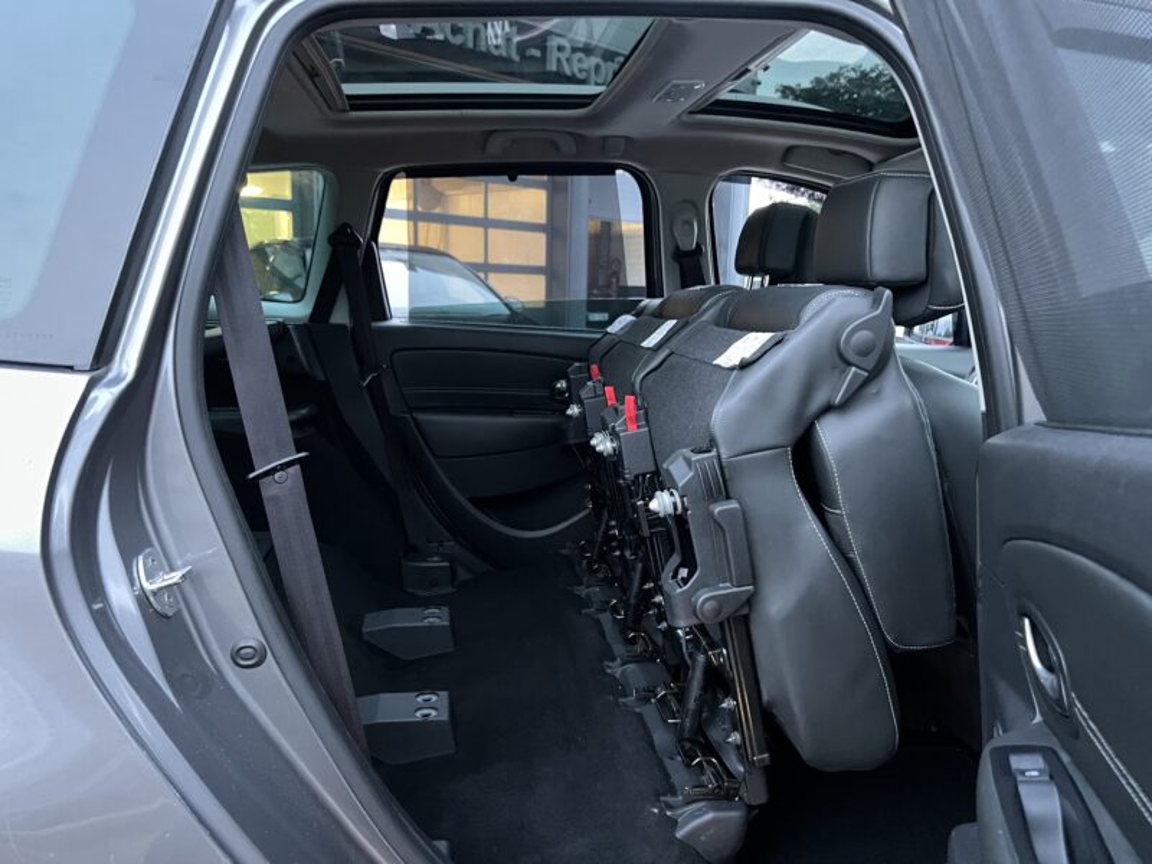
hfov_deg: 67.3
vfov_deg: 53.1
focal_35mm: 26
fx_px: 865
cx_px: 576
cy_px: 432
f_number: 1.5
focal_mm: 5.7
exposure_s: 1/30
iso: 1000
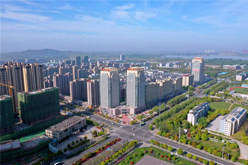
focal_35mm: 28
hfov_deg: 65.5
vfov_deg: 46.4
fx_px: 193
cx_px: 124
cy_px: 82
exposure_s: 1/160
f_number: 10
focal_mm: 10.26
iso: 100
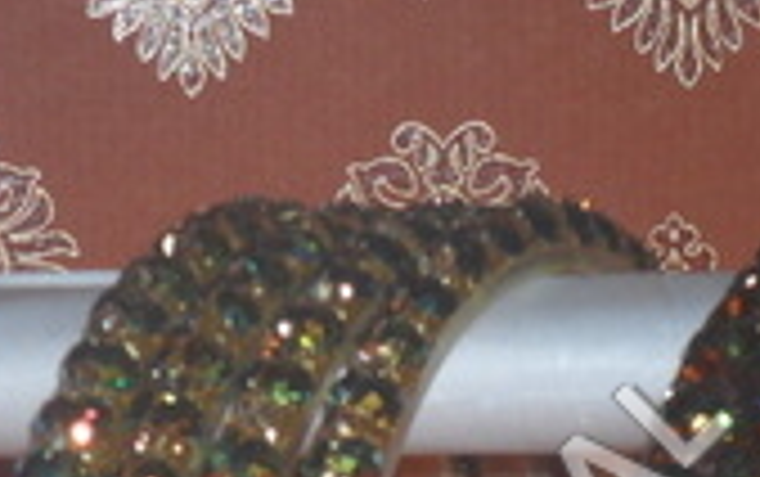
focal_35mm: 339
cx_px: 481
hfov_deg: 6.2
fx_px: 7029
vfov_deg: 3.9
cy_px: 623
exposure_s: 1/60
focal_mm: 19.6
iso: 100
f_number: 5
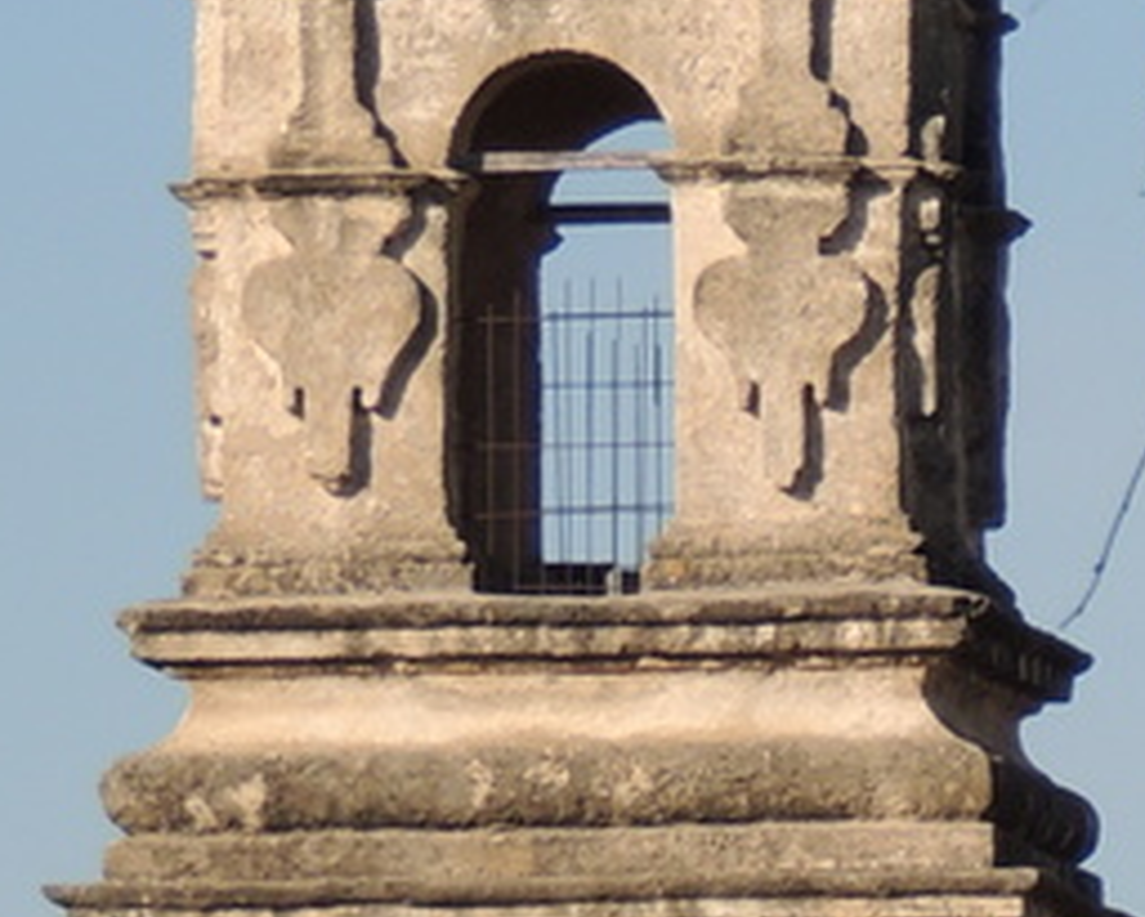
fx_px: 22340
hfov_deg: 2.9
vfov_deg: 2.3
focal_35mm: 659
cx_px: 2277
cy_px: 984
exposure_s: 1/800
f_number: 4.3
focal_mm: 24
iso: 100
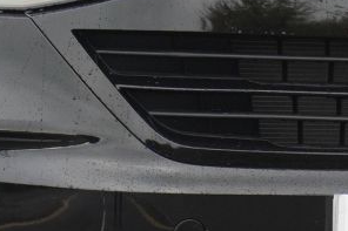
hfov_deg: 5.5
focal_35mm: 373
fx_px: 3604
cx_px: 24
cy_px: 32
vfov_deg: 3.7
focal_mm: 46
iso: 640
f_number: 5.6
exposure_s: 1/200
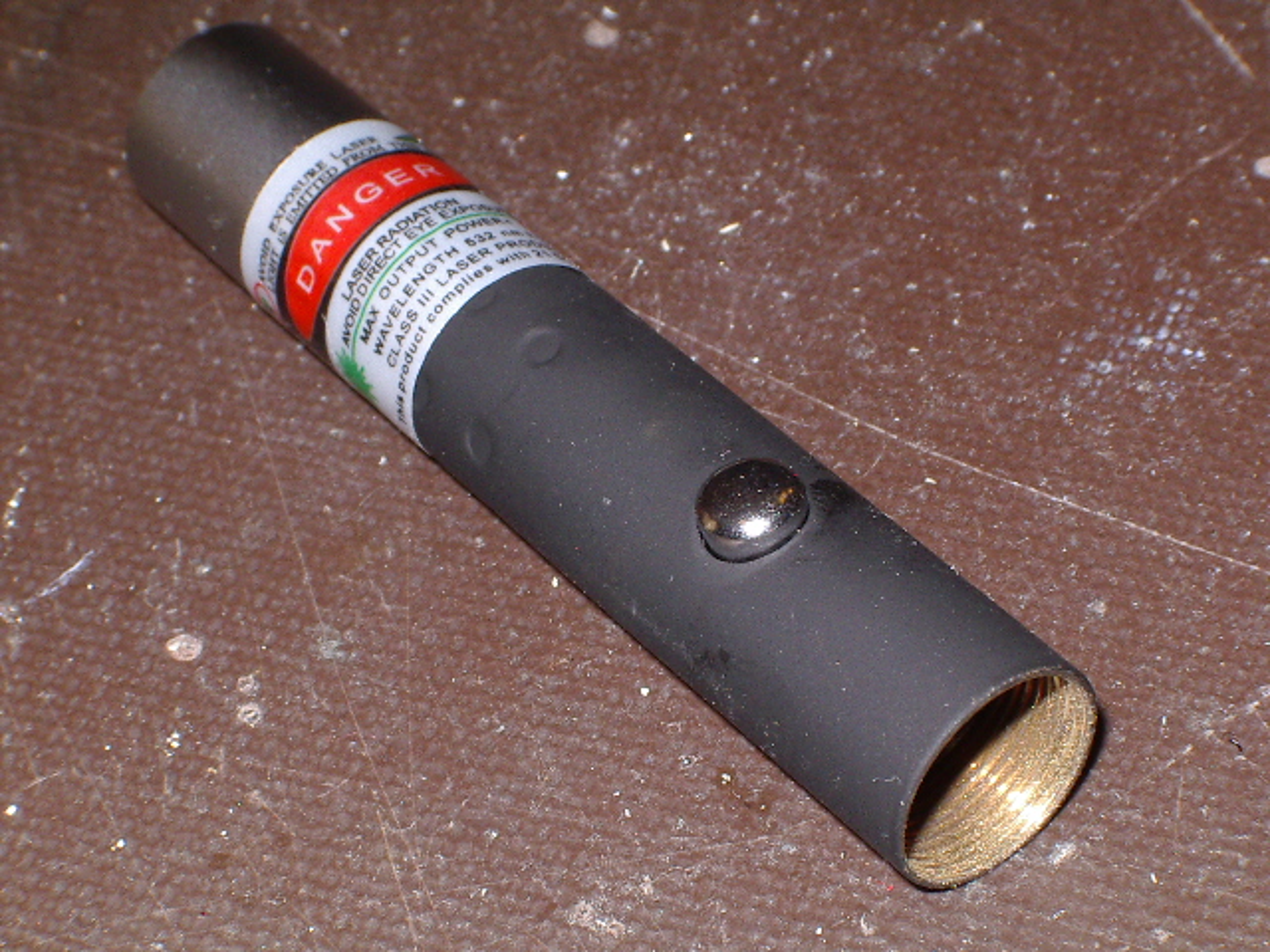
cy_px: 476
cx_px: 635
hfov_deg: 17.3
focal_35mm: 114
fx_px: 4182
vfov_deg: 13.0
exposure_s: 1/125
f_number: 9
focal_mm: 17.4
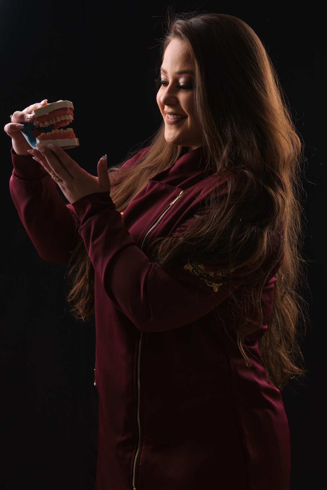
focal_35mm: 79
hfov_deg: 17.3
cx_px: 164
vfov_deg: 25.7
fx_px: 1076
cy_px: 245
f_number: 10
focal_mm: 52.4
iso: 160
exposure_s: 1/125
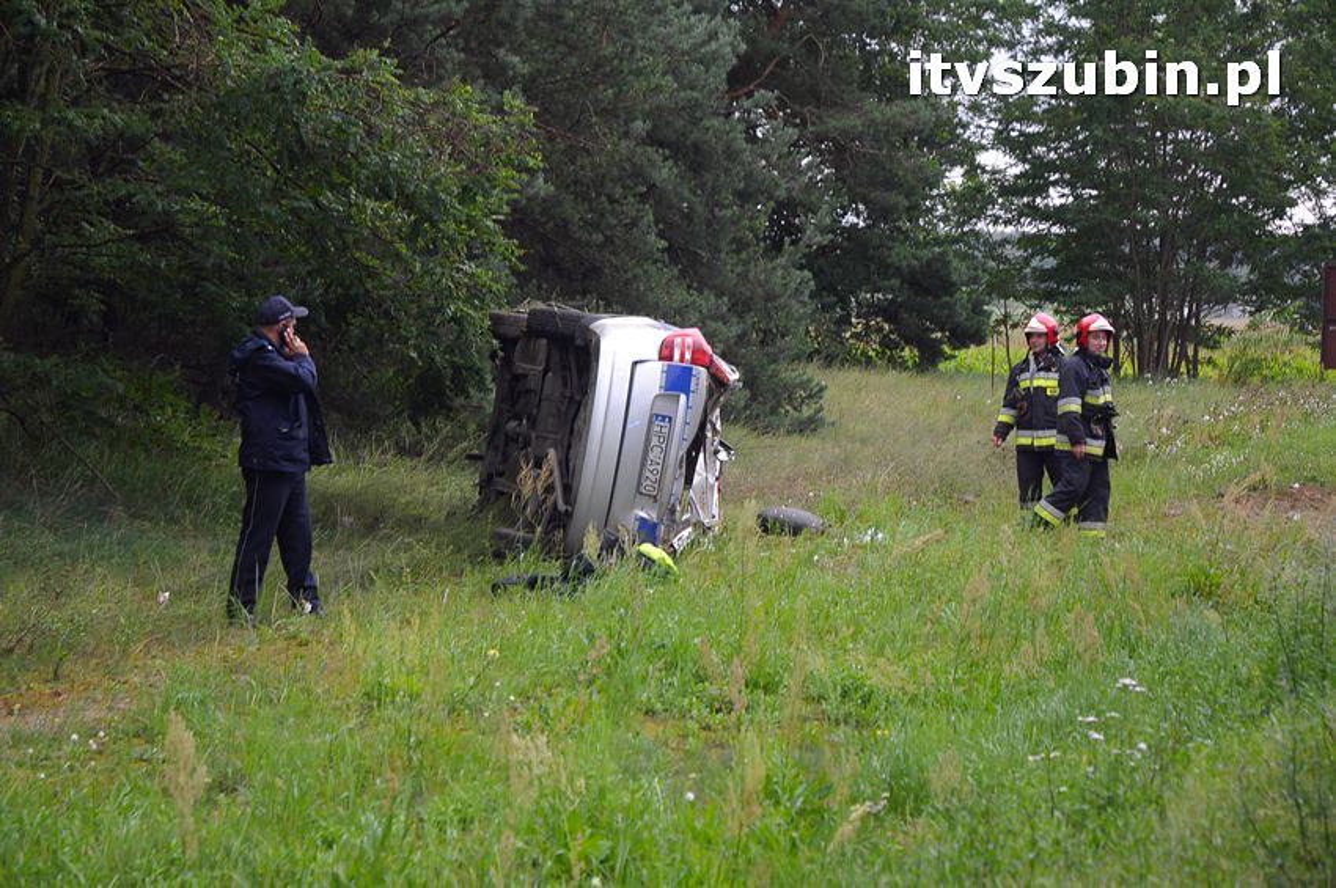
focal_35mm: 90
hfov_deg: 22.6
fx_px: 3337
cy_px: 444
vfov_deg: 15.2
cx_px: 668
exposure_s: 1/60
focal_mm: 60
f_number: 4.5
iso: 640
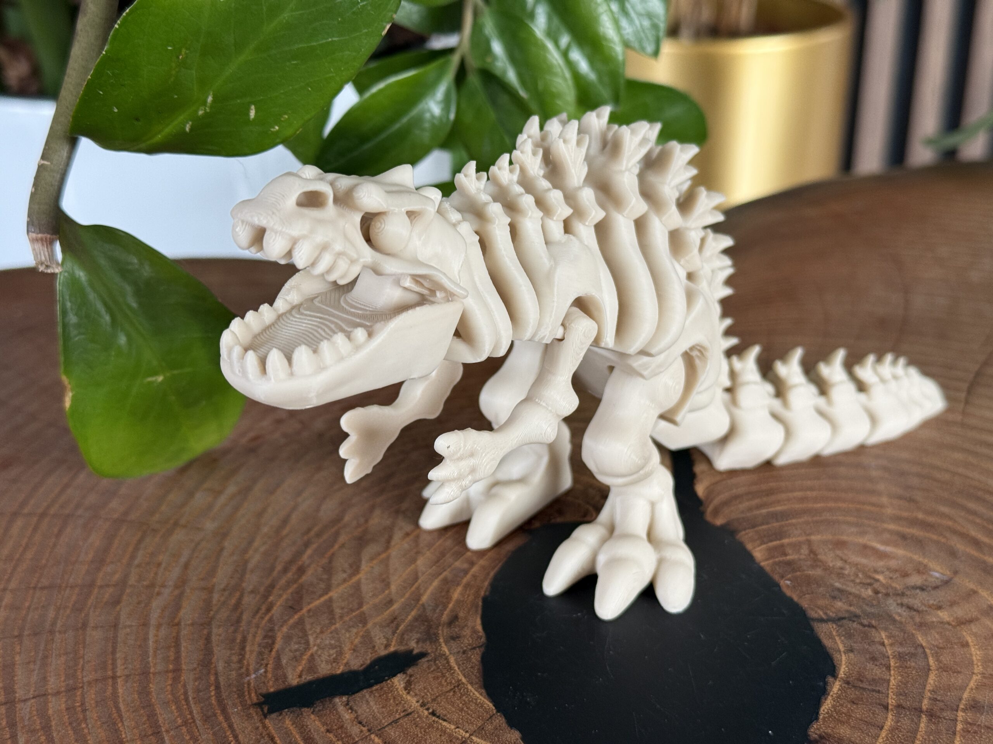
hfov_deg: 39.7
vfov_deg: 30.3
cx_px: 496
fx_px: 1377
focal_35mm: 48
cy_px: 372
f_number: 1.78
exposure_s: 1/60
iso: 100
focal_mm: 6.76
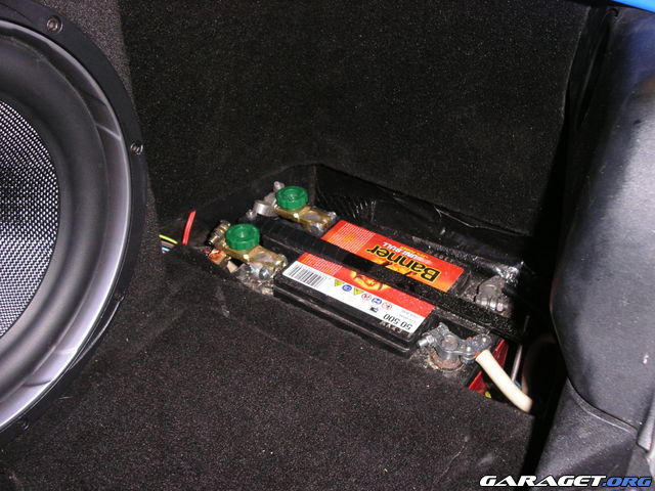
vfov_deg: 37.7
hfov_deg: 49.0
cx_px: 328
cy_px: 246
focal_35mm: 38
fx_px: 719
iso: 200
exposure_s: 1/45
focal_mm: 7.8
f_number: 2.8
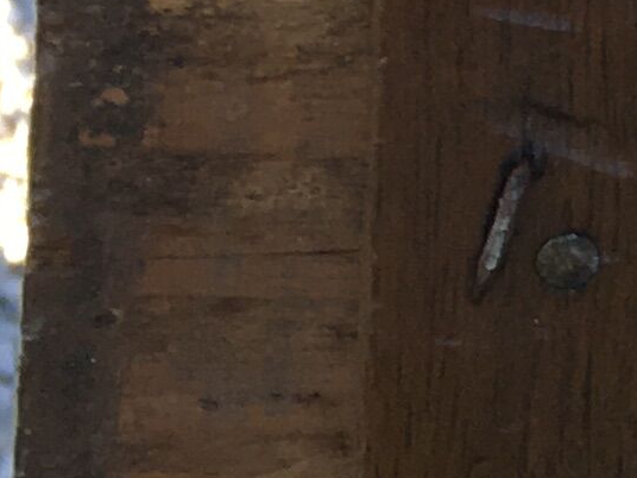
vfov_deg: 6.7
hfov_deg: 7.5
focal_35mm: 218
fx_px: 4012
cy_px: -344
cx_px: 2184
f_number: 2.2
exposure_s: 1/117
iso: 25
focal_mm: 4.15
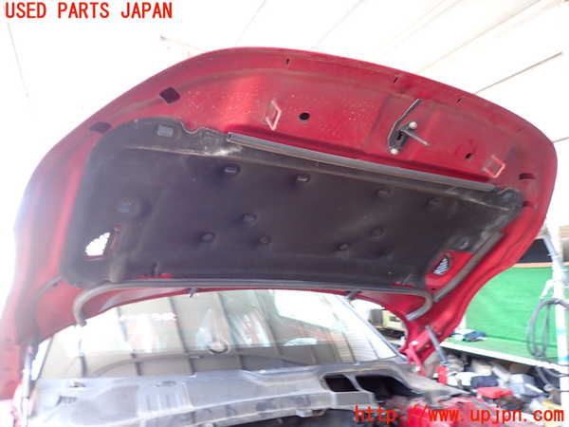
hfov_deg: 69.4
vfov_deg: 54.9
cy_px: 214
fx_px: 411
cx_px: 284
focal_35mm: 25
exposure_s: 1/30
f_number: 2
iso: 200
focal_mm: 4.5
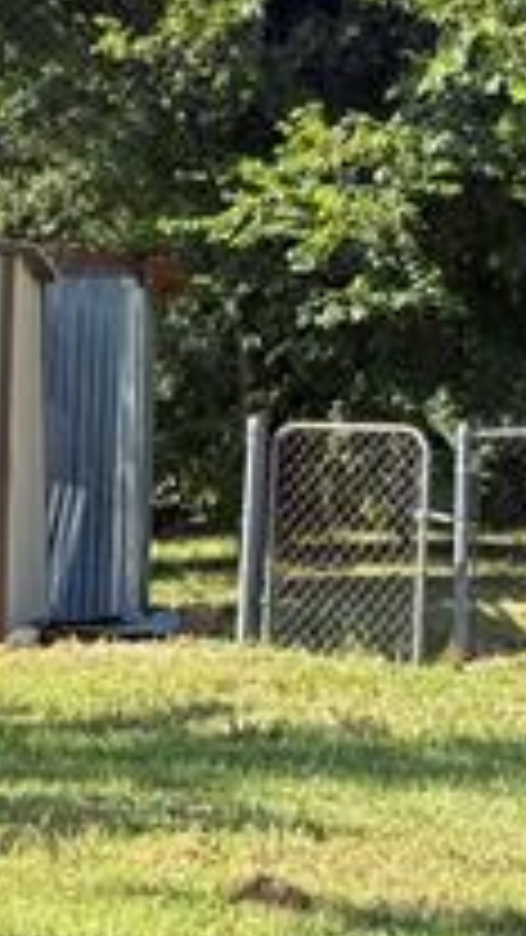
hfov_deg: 9.3
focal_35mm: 129
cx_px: -135
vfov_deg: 16.6
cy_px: 432
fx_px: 3199
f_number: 1.78
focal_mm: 6.76
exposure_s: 1/1230
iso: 80
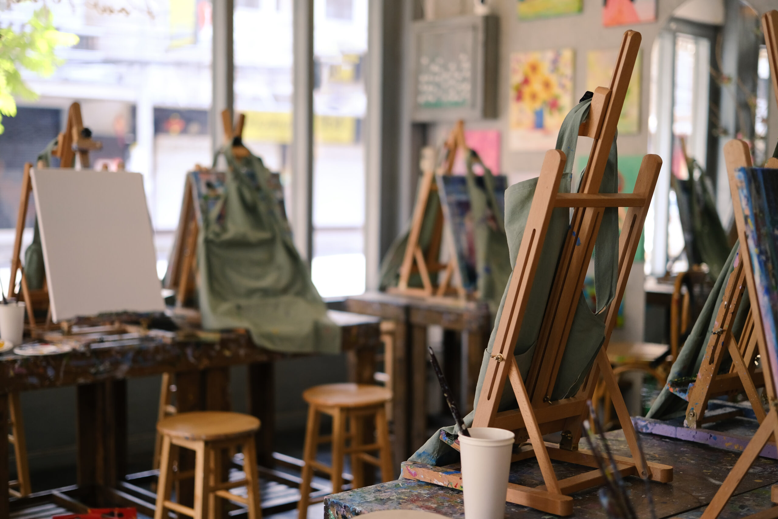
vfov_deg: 27.0
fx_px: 1081
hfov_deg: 39.6
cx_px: 389
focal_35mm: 50
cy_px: 260
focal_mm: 33
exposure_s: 1/1000
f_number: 1.4
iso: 640
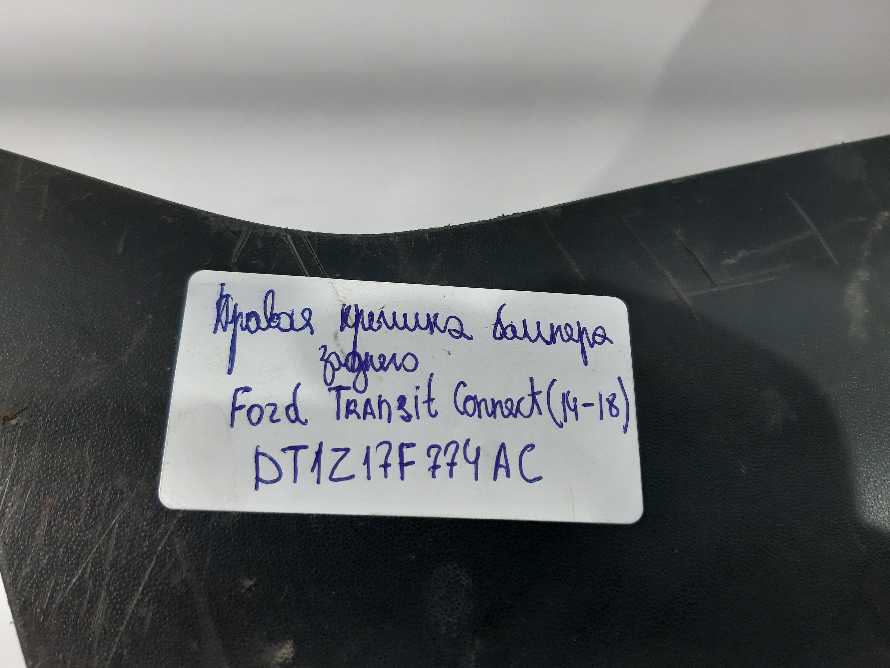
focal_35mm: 27
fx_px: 694
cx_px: 445
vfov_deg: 51.4
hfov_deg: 65.3
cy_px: 334
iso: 200
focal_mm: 3.93
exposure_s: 1/60
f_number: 1.7
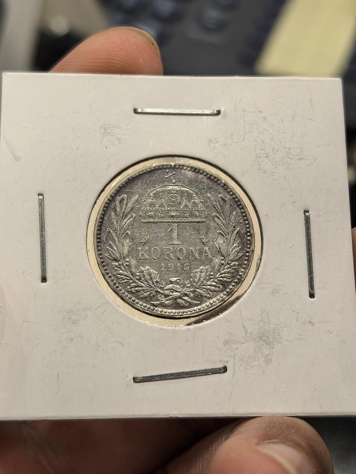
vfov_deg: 35.5
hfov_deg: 27.0
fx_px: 740
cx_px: 178
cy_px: 237
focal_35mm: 54
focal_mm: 6.98
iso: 320
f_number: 2
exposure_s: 1/100
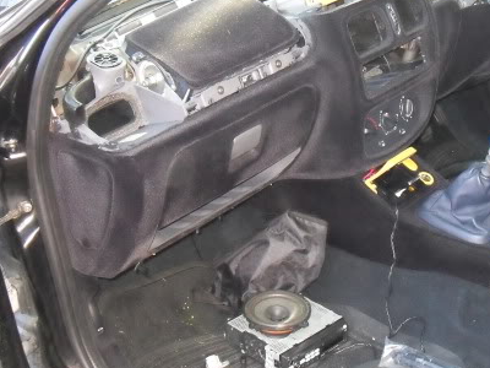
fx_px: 991
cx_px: 350
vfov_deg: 21.0
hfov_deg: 27.5
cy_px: 174
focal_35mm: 70
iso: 320
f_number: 2.8
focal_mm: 6.2
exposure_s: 1/45
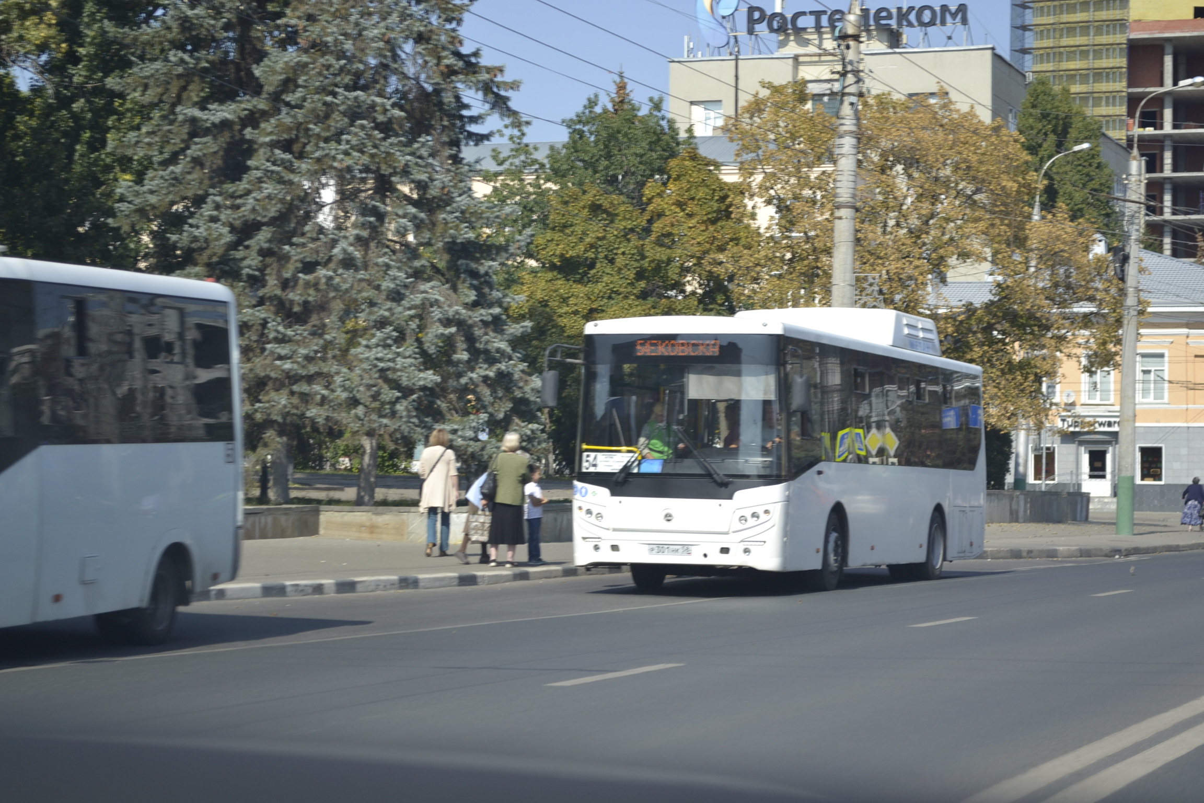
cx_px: 602
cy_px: 402
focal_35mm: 82
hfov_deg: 24.6
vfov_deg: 16.6
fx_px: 2759
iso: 100
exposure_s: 1/250
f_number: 5.6
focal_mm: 55
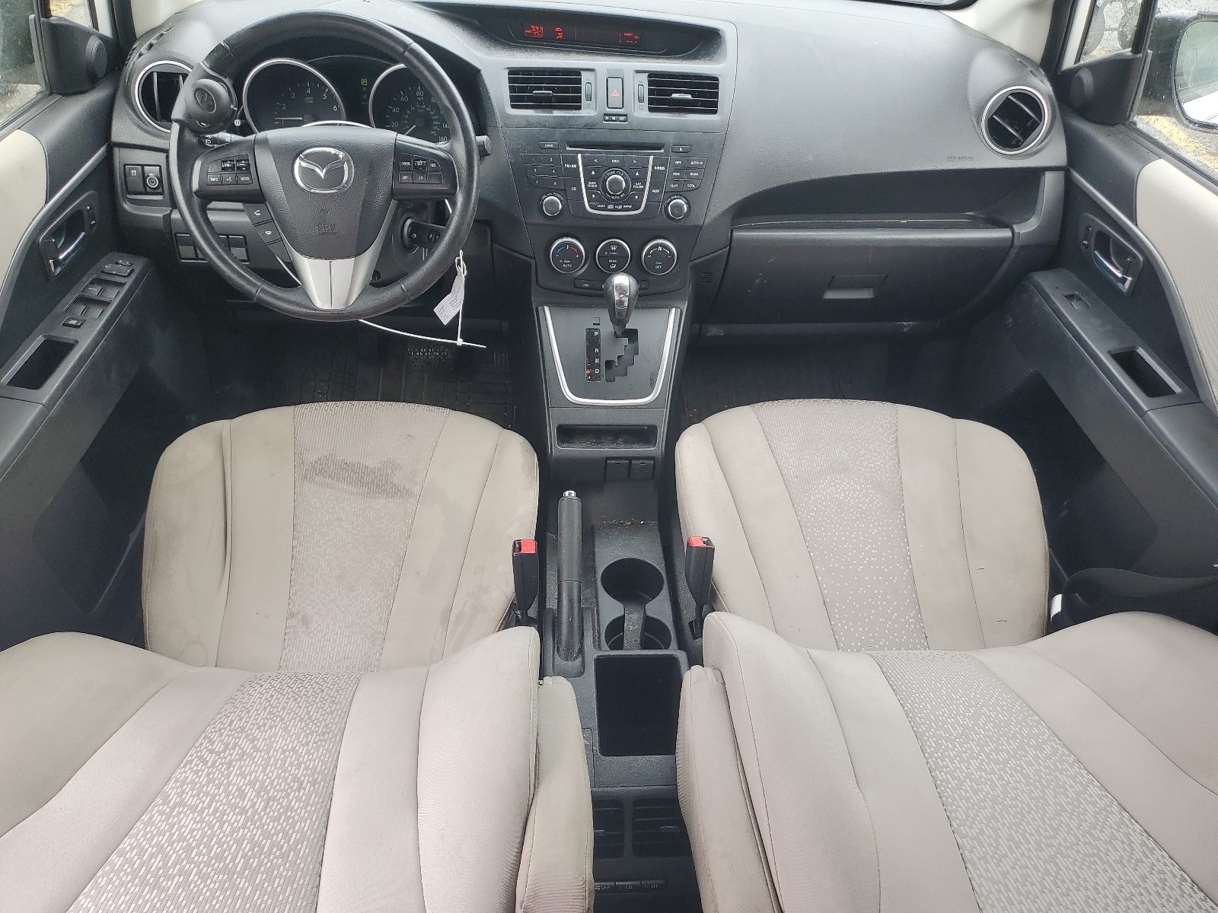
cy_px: 456
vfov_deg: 53.1
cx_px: 609
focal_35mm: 26
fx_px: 915
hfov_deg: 67.3
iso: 50
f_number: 1.5
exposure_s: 1/149
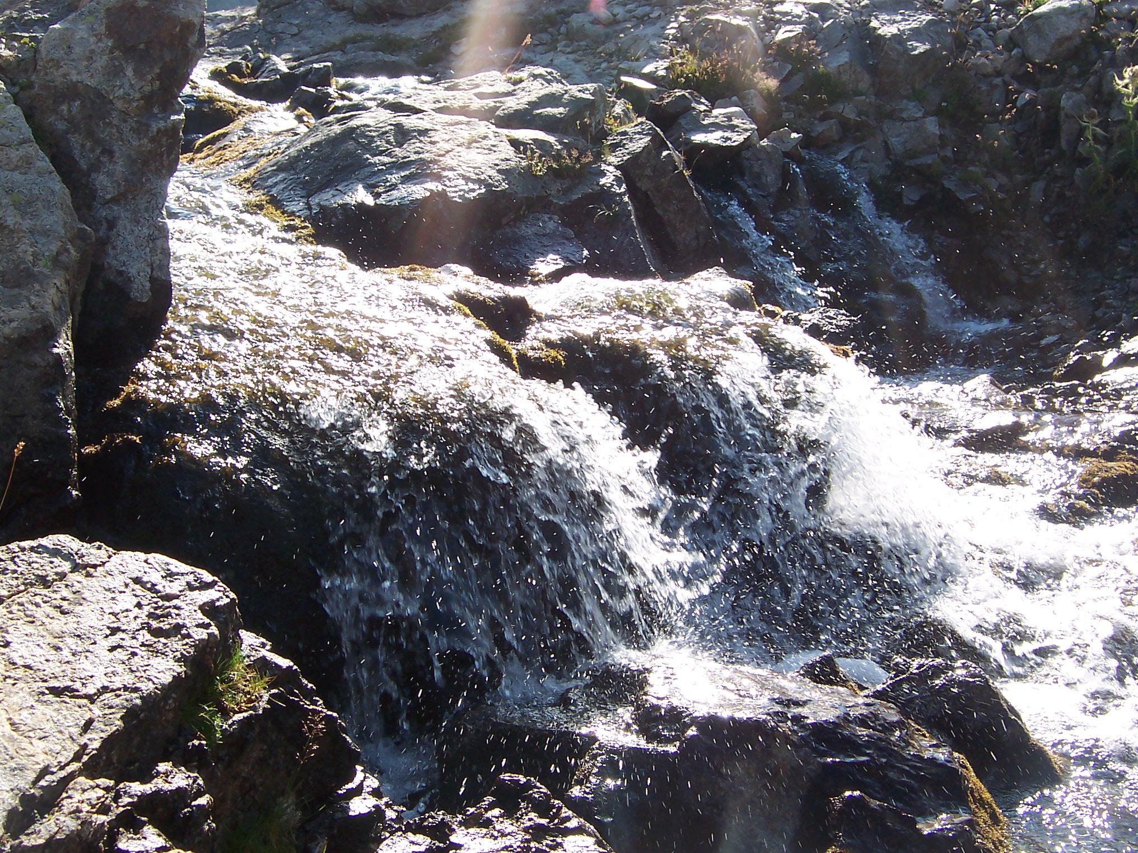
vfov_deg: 28.0
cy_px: 426
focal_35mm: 52
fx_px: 1709
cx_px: 569
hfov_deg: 36.8
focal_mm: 8
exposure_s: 1/250
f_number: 4.8
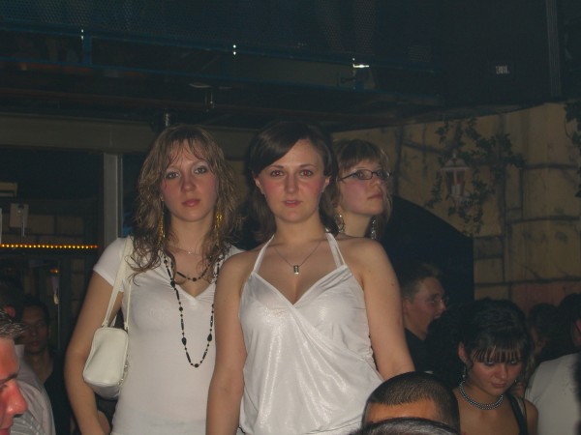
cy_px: 218
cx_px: 290
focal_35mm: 68
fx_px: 1141
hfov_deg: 28.6
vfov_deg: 21.6
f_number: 4
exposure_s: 1/60
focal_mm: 14.2
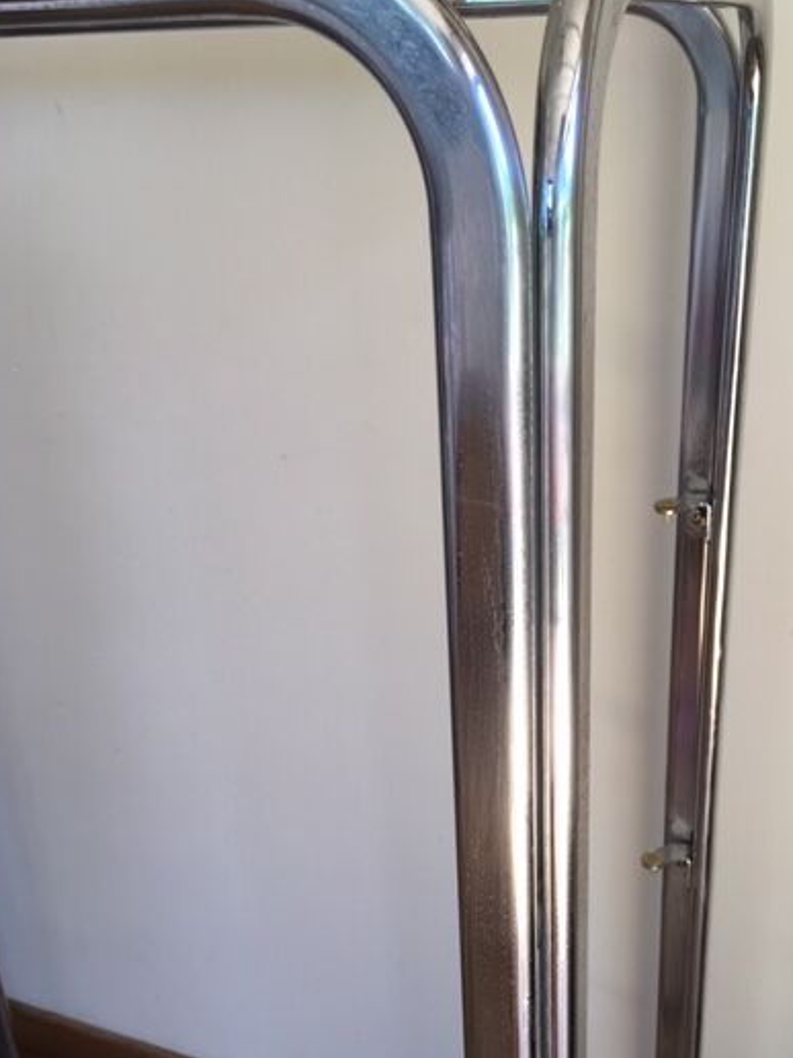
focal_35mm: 36
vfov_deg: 51.4
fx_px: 1100
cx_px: 467
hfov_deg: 39.5
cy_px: 535
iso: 32
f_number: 2.2
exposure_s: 1/100
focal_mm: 4.15
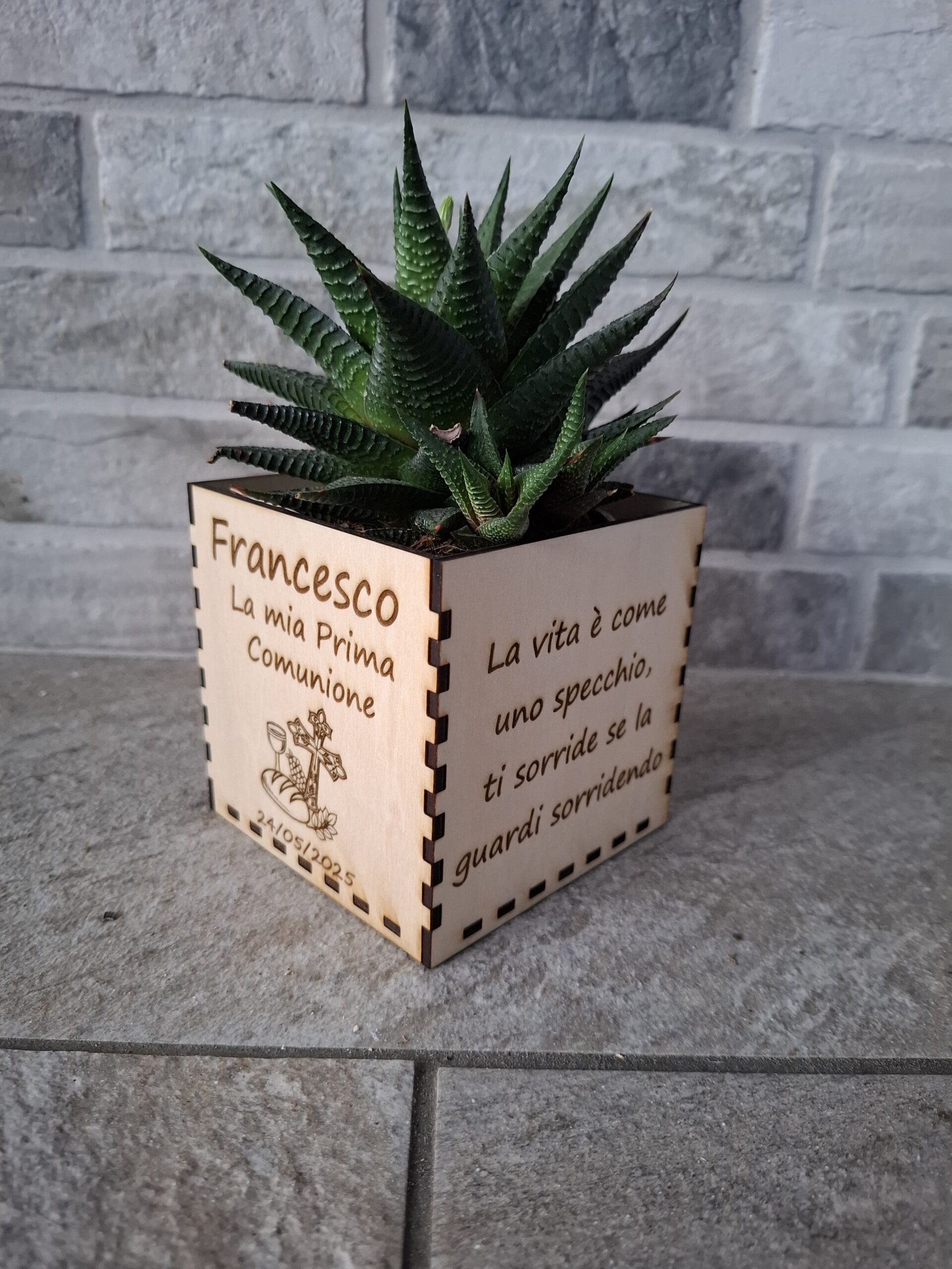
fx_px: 843
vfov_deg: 73.9
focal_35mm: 23
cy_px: 634
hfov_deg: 58.9
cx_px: 476
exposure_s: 1/50
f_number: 1.8
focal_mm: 5.54
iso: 320
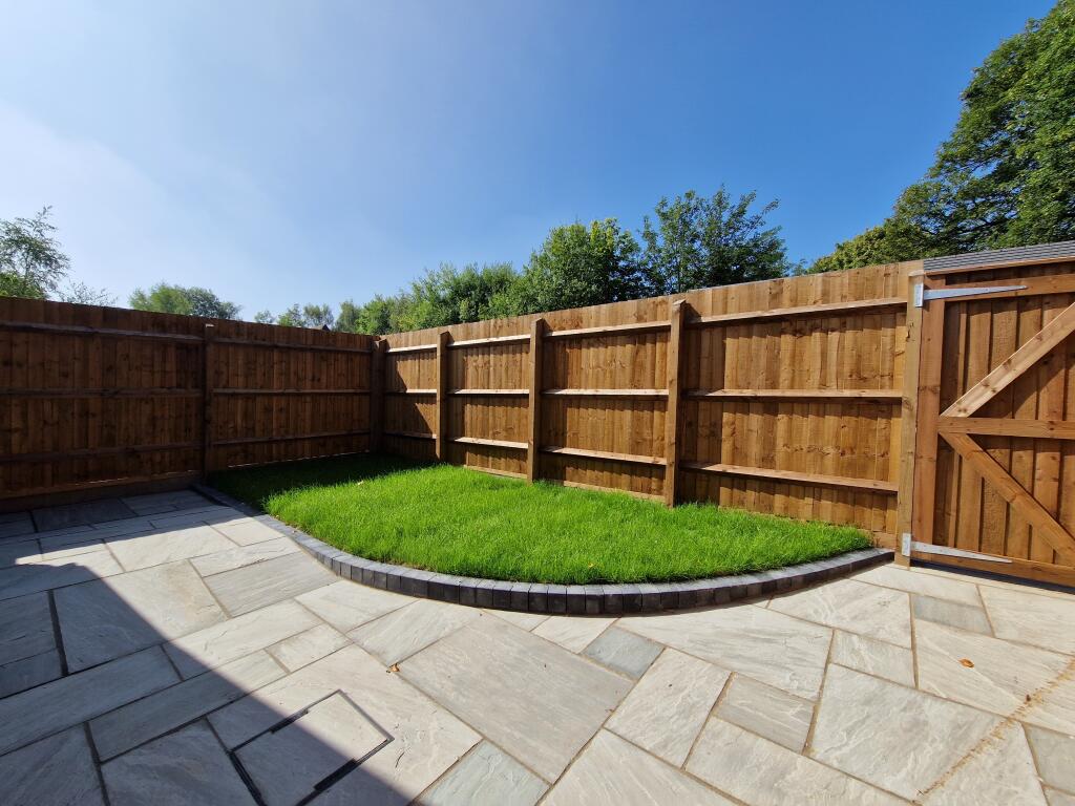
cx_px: 538
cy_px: 403
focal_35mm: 13
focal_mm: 2.2
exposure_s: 1/2424
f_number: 2.2
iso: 50
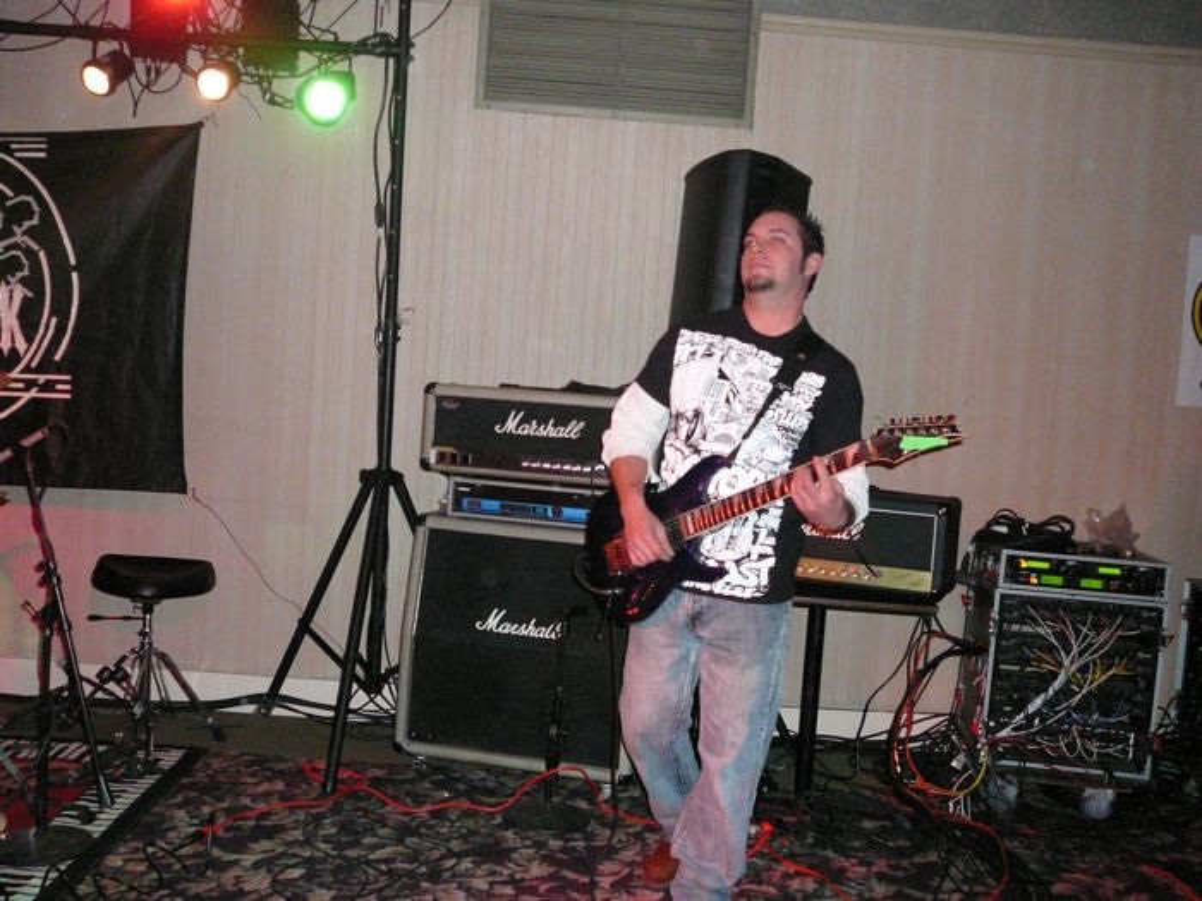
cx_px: 601
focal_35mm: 35
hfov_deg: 52.6
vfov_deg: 40.7
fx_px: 1215
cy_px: 450
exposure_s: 1/30
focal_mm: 5.2
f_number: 2.8
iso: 400
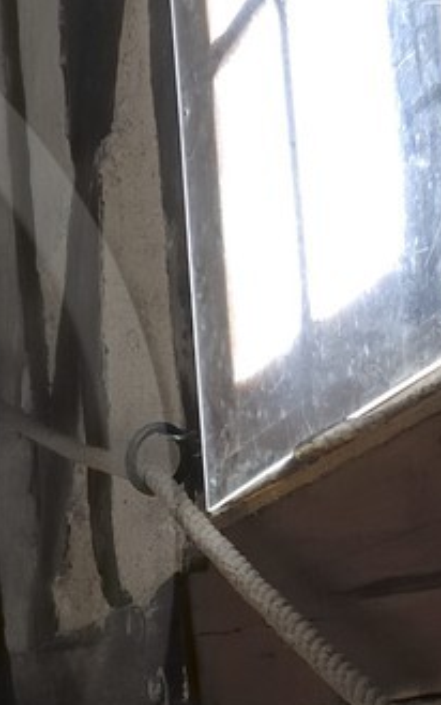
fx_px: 1709
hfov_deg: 12.6
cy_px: 544
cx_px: -486
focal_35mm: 89
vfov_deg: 23.0
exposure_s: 1.6
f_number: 7.1
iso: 100
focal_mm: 12
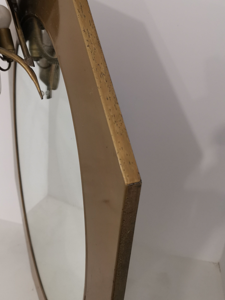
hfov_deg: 41.7
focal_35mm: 34
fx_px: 295
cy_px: 117
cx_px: 101
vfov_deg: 53.5
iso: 200
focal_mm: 5.58
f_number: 1.8
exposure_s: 1/50
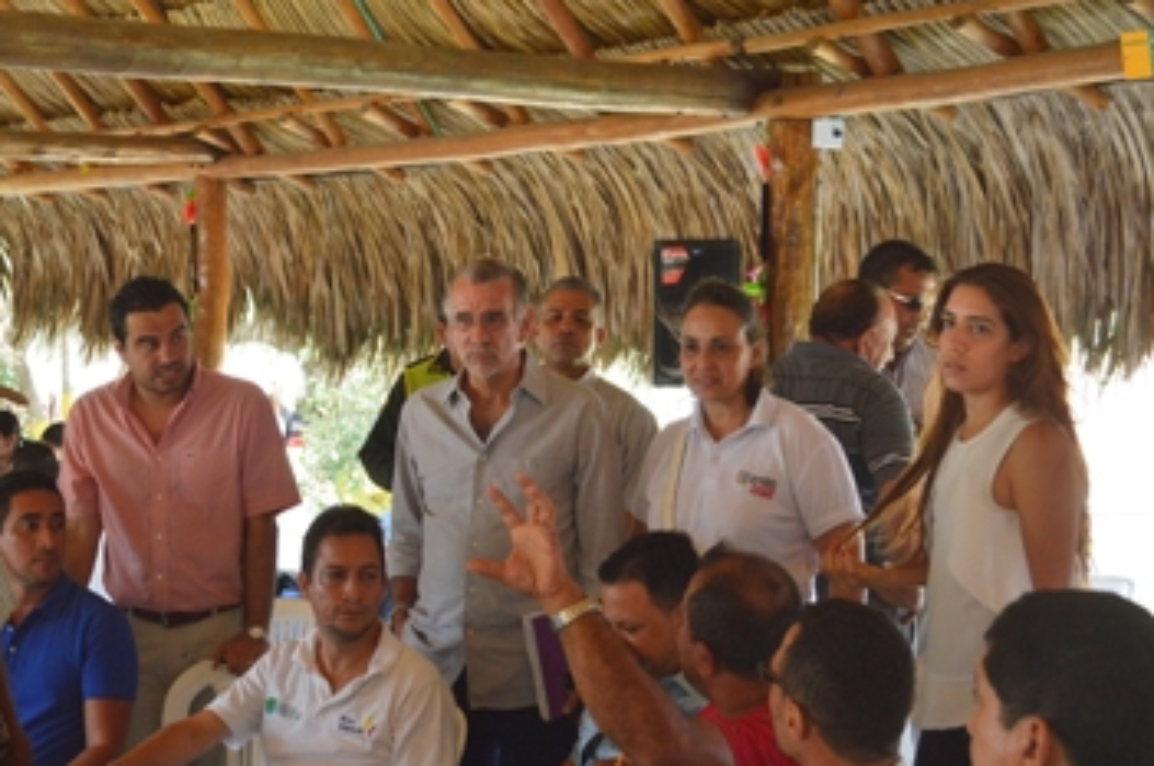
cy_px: 460
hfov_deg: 30.3
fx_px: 2105
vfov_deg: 20.6
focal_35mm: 66
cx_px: 322
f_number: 4.5
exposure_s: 1/160
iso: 800
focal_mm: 29
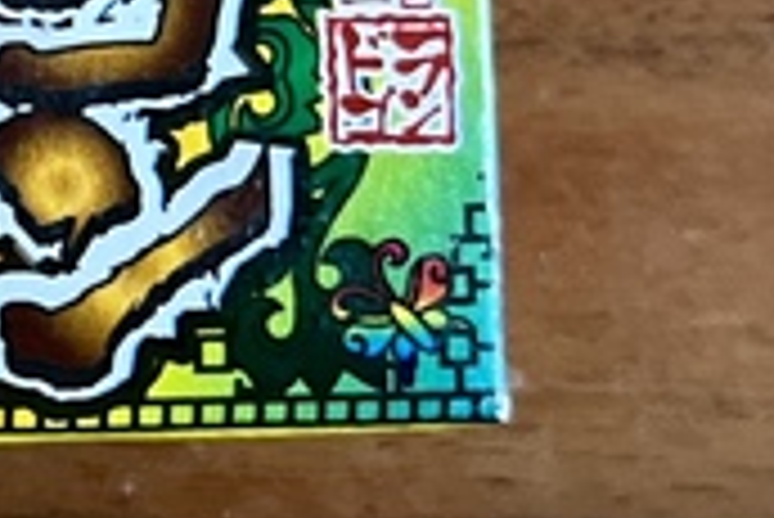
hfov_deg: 17.4
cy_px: -221
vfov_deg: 12.3
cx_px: -356
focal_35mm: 107
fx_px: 2302
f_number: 1.6
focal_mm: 5.1
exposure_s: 1/60
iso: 250
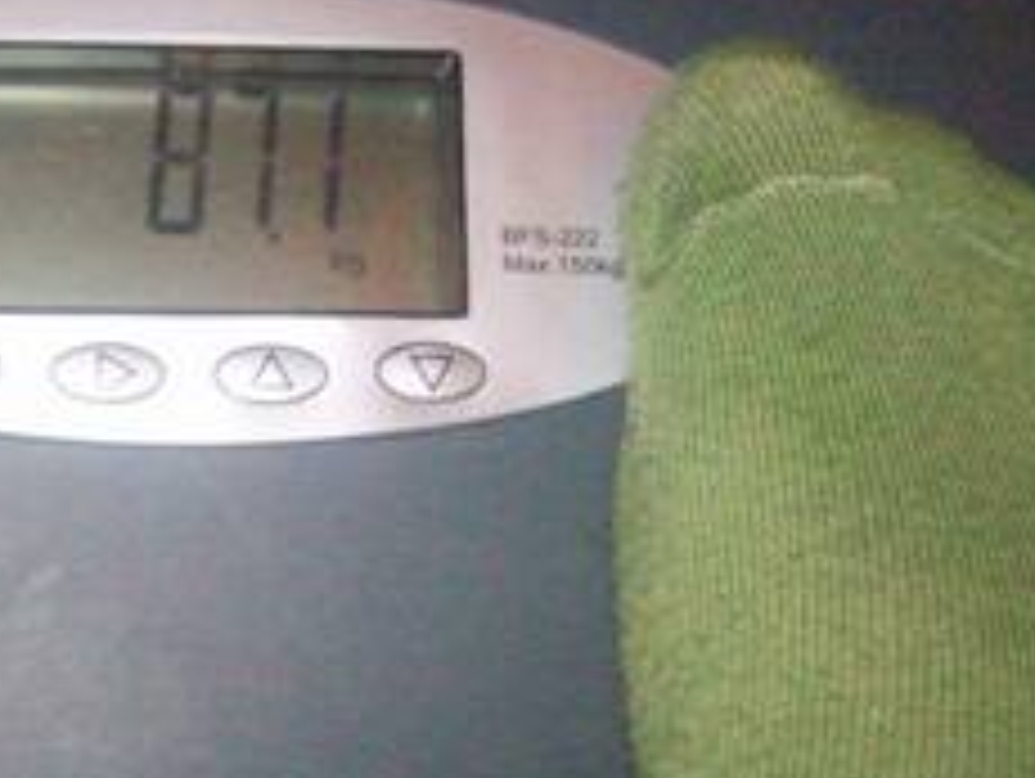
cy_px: 414
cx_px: 144
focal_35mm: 70
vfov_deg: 21.0
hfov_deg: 27.0
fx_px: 2095
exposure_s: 1/64
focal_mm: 6
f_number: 2.7
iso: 800
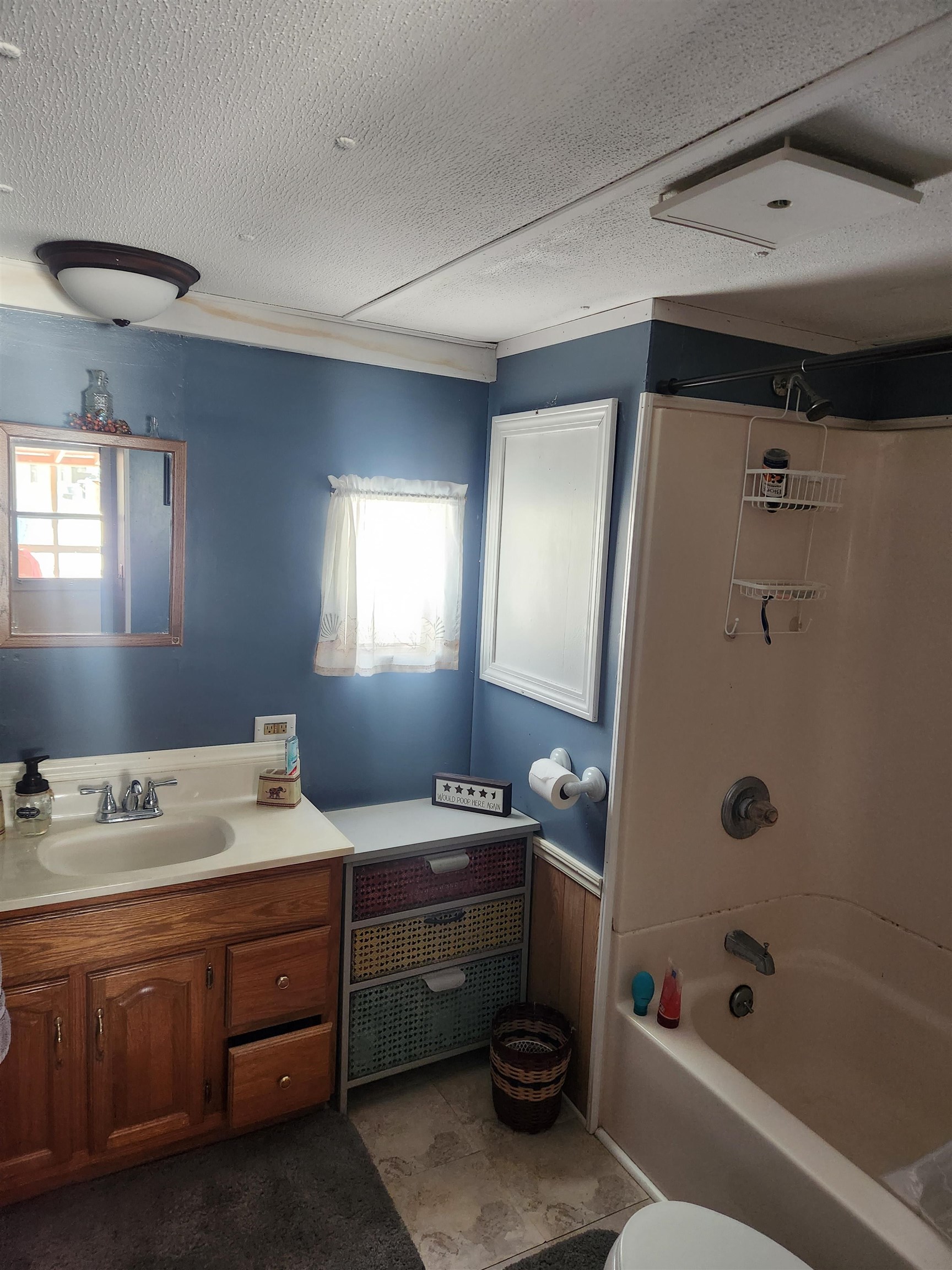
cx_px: 476
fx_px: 843
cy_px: 635
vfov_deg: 73.9
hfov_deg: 58.9
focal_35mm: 23
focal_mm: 5.4
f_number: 1.8
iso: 400
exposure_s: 1/120
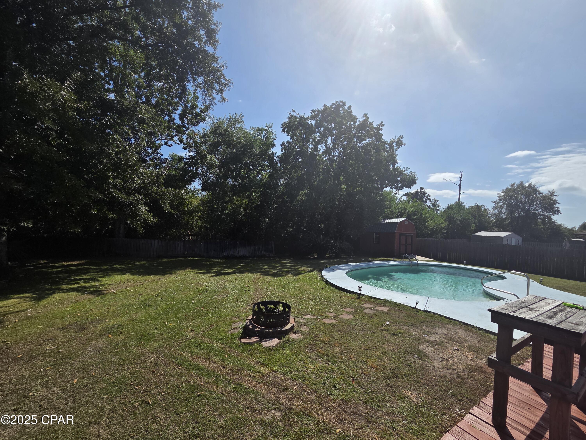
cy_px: 220
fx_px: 220
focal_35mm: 13
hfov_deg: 106.2
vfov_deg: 89.9
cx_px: 293
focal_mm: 2.2
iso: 50
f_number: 2.2
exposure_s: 1/3399
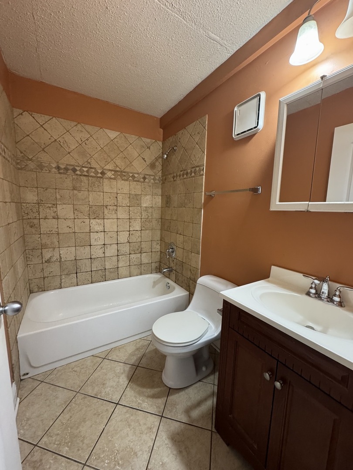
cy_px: 235
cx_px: 176
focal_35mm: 14
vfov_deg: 102.1
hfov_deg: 85.7
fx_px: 190
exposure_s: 1/60
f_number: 2.2
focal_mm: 2.22
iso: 400
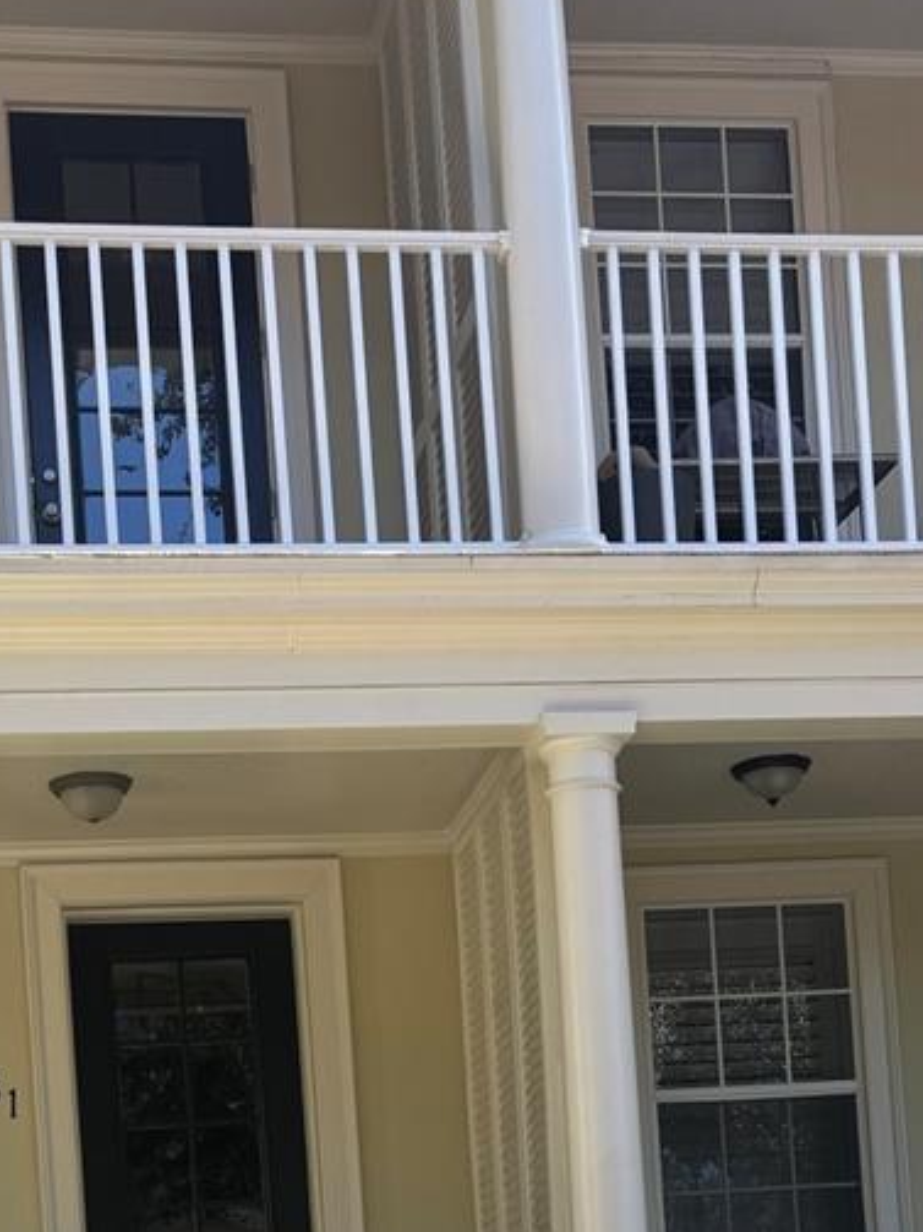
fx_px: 2205
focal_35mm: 62
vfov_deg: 28.3
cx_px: 328
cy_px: 1359
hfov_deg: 23.6
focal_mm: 5.96
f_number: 1.6
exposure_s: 1/608
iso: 50
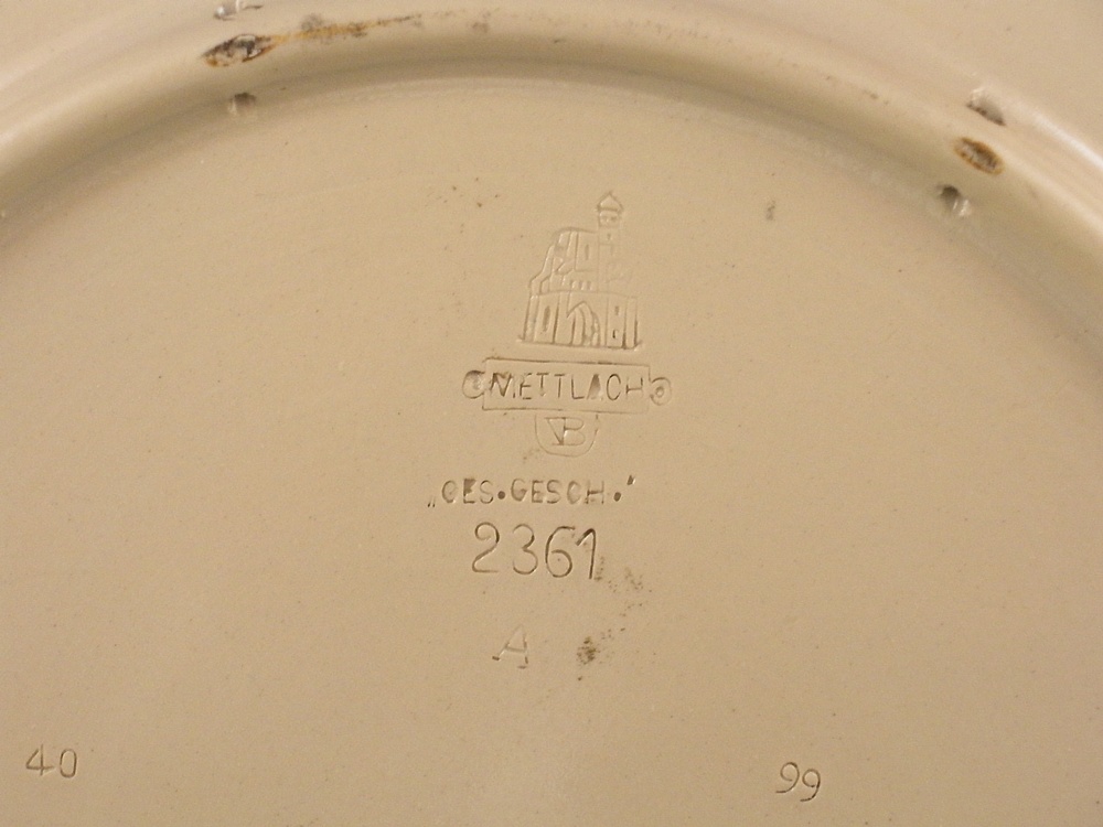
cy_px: 414
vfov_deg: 18.2
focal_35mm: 81
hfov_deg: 24.1
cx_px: 552
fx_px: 2581
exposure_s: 1/9.9
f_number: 4.8
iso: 400
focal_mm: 14.2
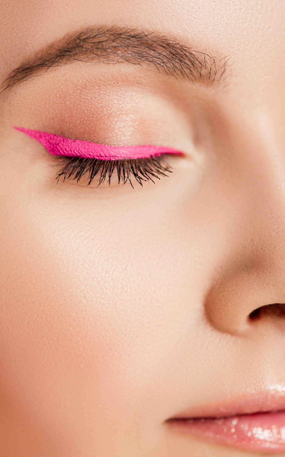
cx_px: 151
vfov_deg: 19.3
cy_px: 230
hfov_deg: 12.1
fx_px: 1342
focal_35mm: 108
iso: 100
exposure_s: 1/160
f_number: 5.6
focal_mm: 105
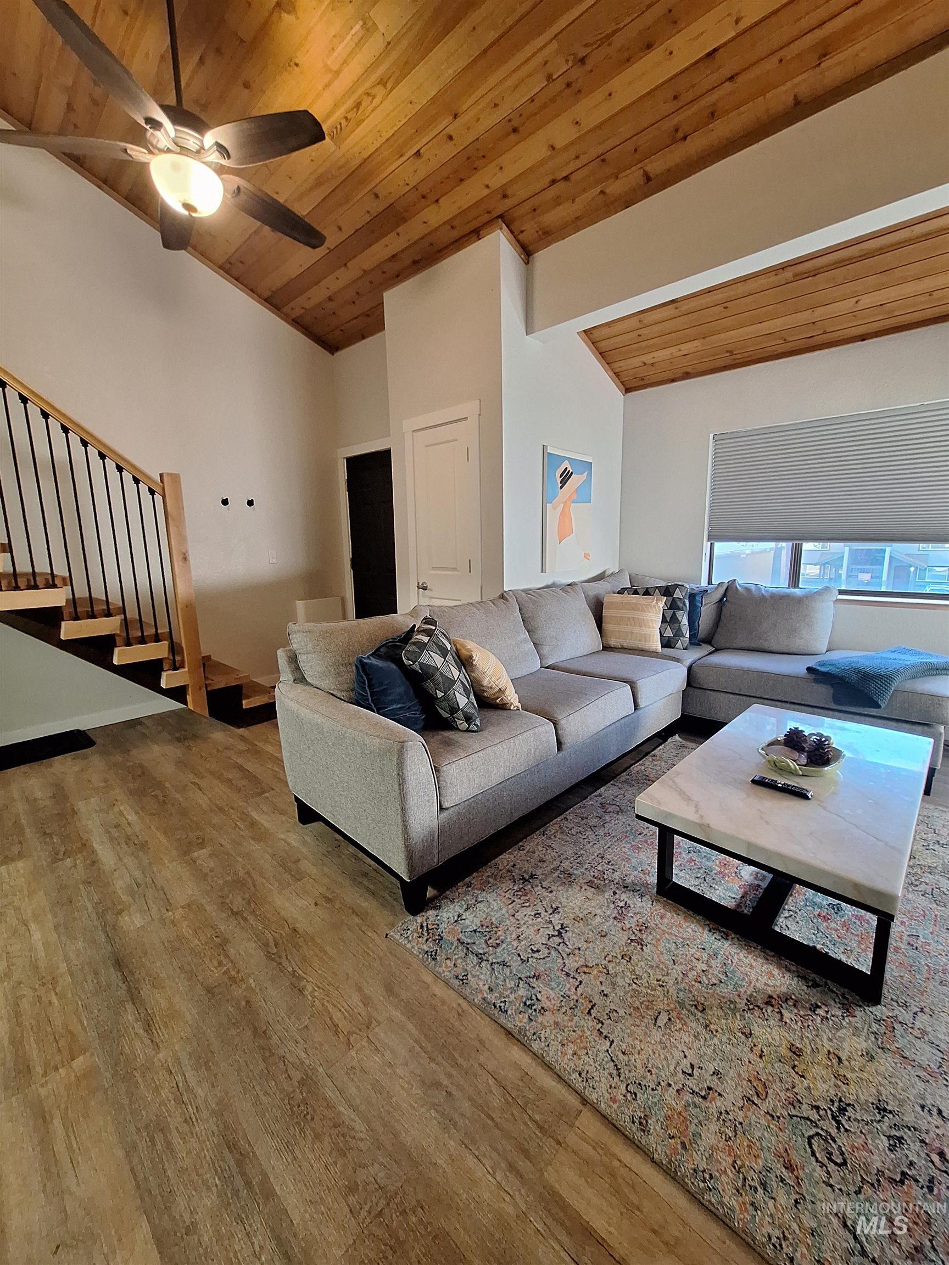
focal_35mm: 13
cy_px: 632
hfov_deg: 89.9
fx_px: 475
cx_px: 474
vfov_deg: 106.2
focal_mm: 1.74
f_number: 2.2
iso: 200
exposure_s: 1/33
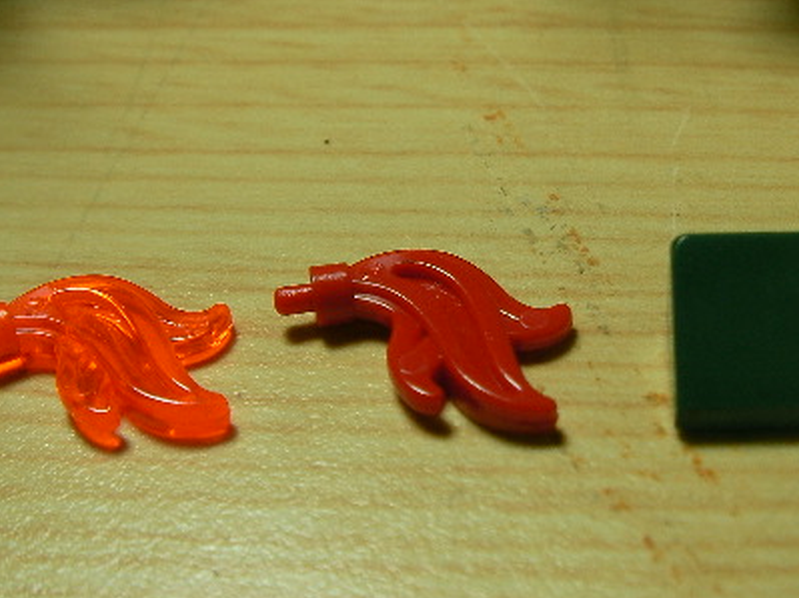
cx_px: 529
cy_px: 298
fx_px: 1408
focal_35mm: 61
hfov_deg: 31.5
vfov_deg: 24.0
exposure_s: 1/65.3
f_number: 3.5
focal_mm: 6.3
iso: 50
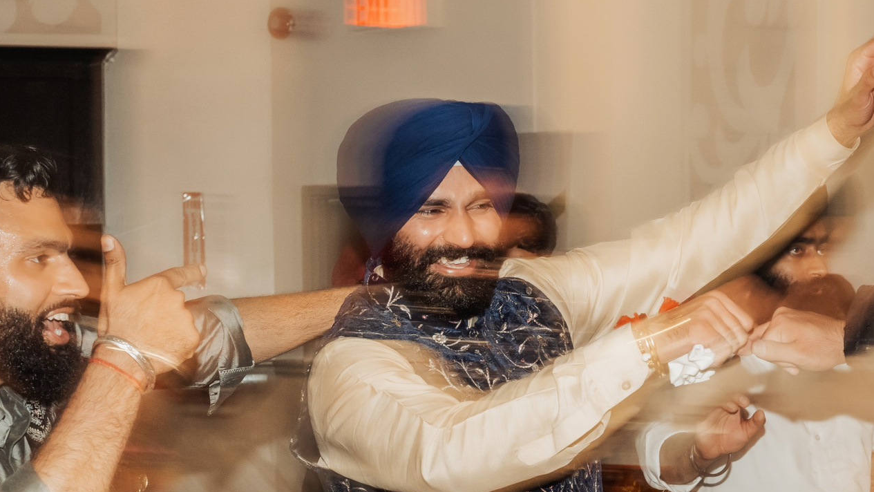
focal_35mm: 106
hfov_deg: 20.1
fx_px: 2457
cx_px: 611
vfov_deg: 11.4
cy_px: 400
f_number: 8
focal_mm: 50
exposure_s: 1/25
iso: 2000
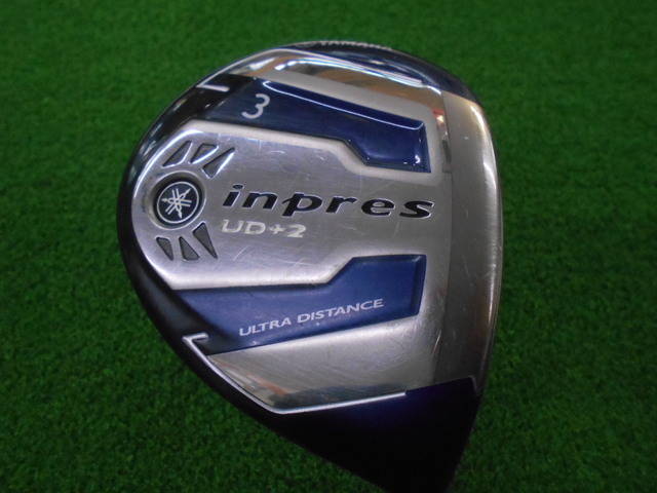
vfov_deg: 53.1
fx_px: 493
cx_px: 328
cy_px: 246
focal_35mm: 26
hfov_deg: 67.3
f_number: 3.2
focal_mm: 4.6
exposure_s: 1/250
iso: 800
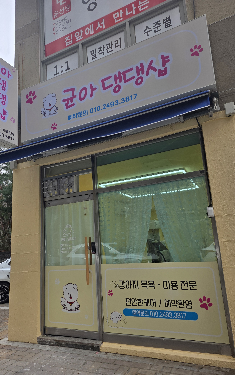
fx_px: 256
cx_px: 112
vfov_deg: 72.5
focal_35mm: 25
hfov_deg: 49.3
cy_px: 189
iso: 80
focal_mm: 6.25
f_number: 1.7
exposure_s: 1/1567
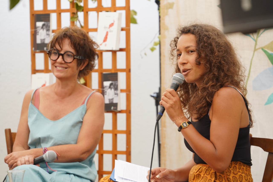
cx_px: 136
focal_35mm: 225
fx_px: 1706
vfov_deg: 6.1
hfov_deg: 9.1
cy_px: 91
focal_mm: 225
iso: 125
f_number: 7.1
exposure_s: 1/80
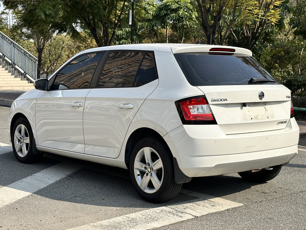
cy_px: 115
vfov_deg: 30.3
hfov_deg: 39.7
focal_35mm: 48
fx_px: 424
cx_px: 153
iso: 64
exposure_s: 1/3876
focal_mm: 6.86
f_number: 1.78
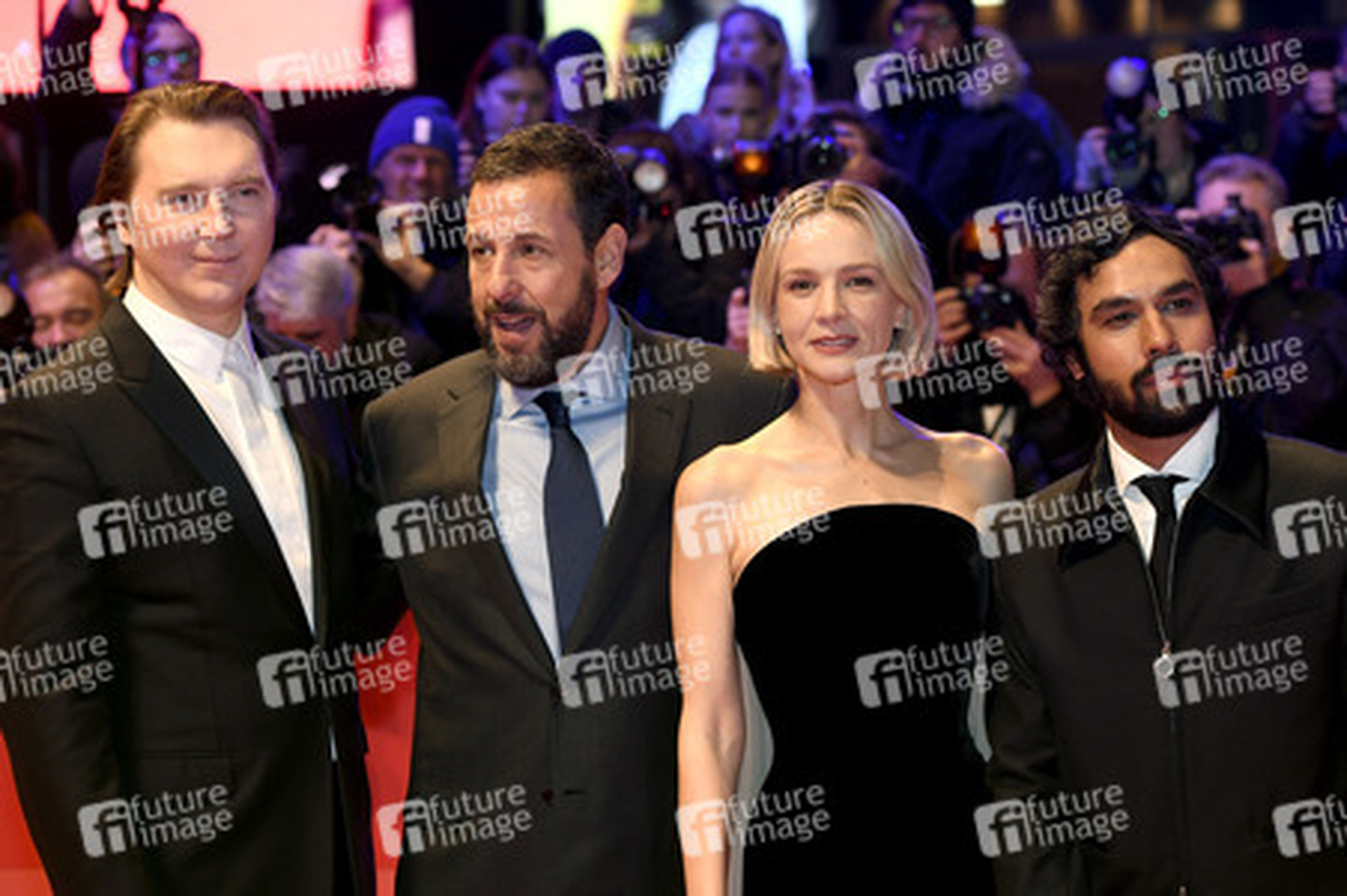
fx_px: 2991
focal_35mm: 80
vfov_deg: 17.0
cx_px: 674
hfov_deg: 25.4
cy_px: 448
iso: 1250
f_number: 5
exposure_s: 1/200
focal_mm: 80
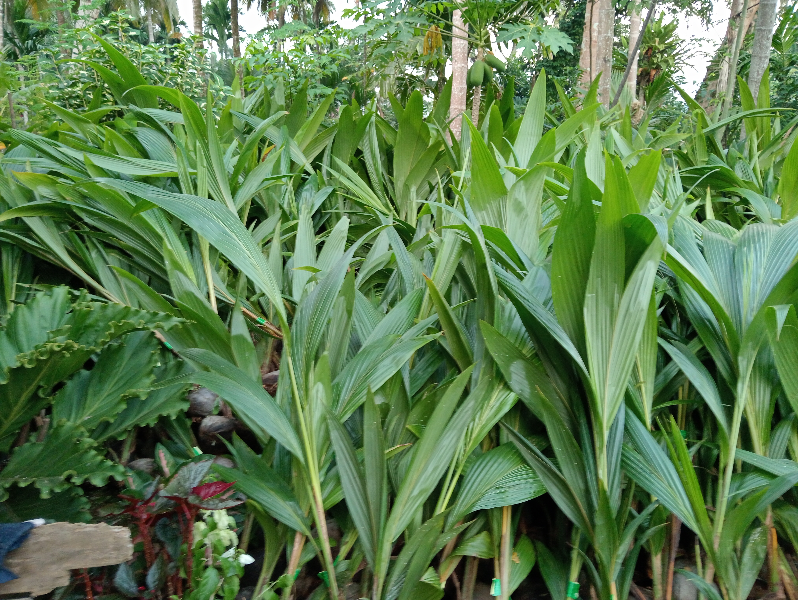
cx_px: 399
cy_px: 300
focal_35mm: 28
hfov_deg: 63.4
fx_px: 646
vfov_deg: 49.9
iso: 239
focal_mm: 3.98
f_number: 1.8
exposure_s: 1/33.3
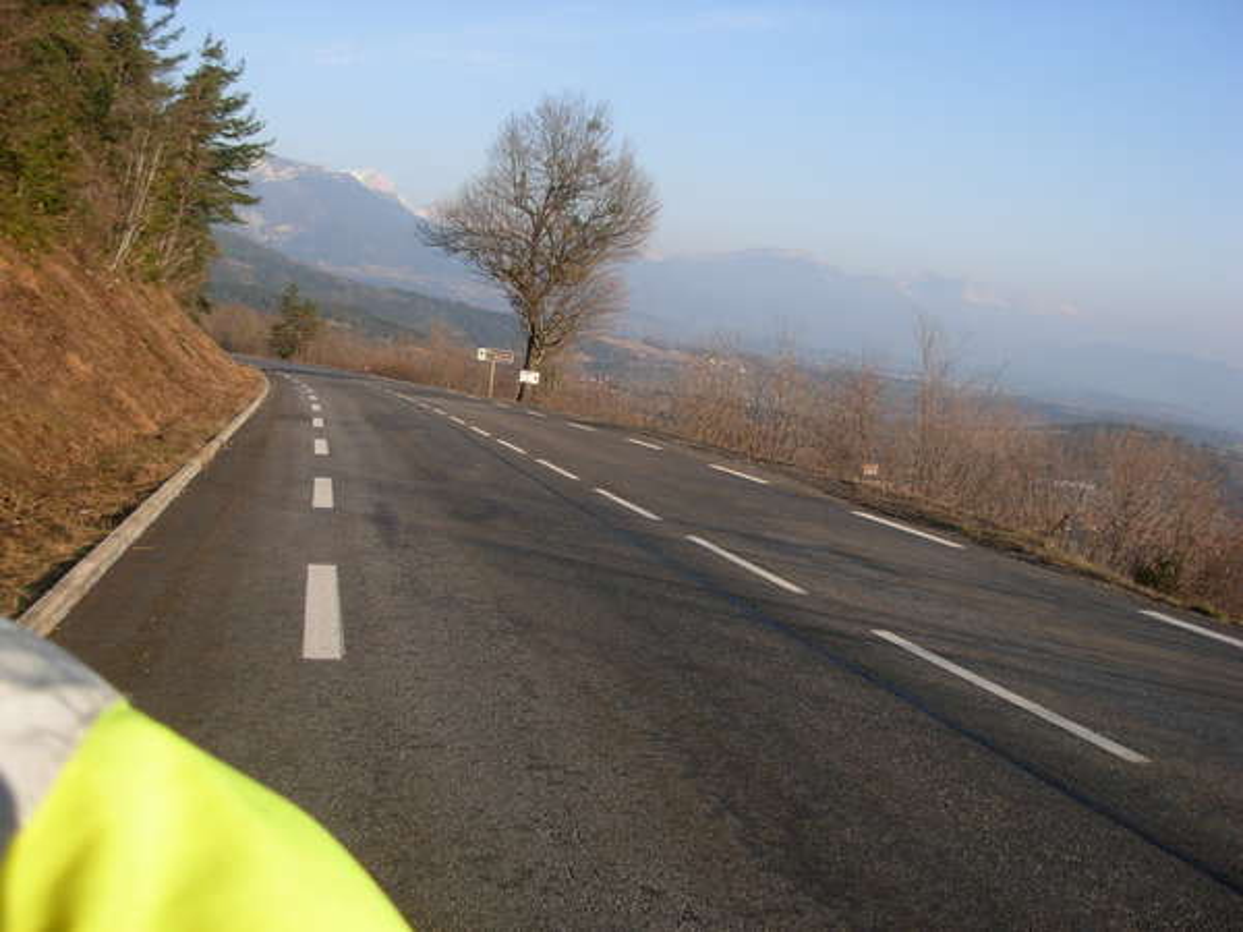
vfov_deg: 37.7
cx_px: 622
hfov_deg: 49.0
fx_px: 1365
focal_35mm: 38
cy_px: 466
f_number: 2.9
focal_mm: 6.3
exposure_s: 1/645
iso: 79
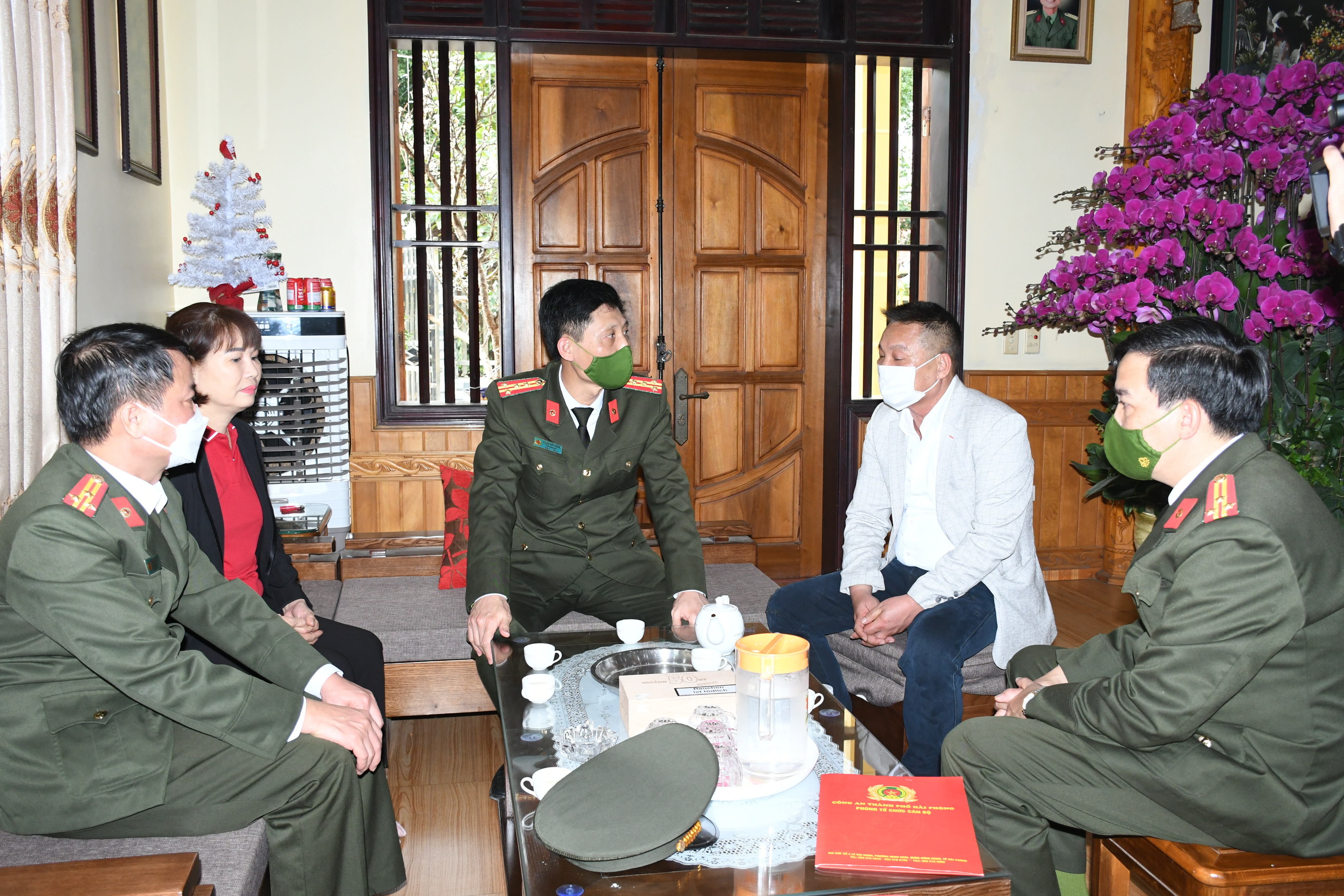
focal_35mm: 30
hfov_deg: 61.9
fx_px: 1120
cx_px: 672
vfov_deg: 43.6
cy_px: 448
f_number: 5
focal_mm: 20
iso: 1000
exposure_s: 1/200
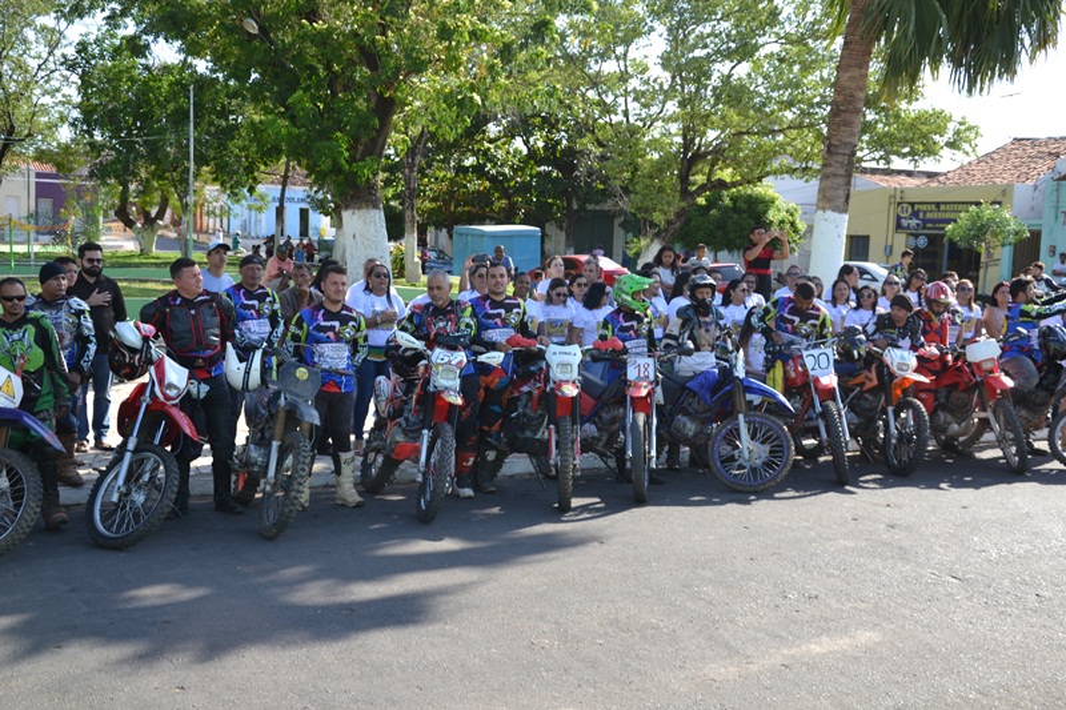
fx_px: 1243
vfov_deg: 31.9
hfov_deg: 46.4
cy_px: 355
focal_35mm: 42
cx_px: 533
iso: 100
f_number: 5.6
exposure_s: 1/125
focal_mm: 28
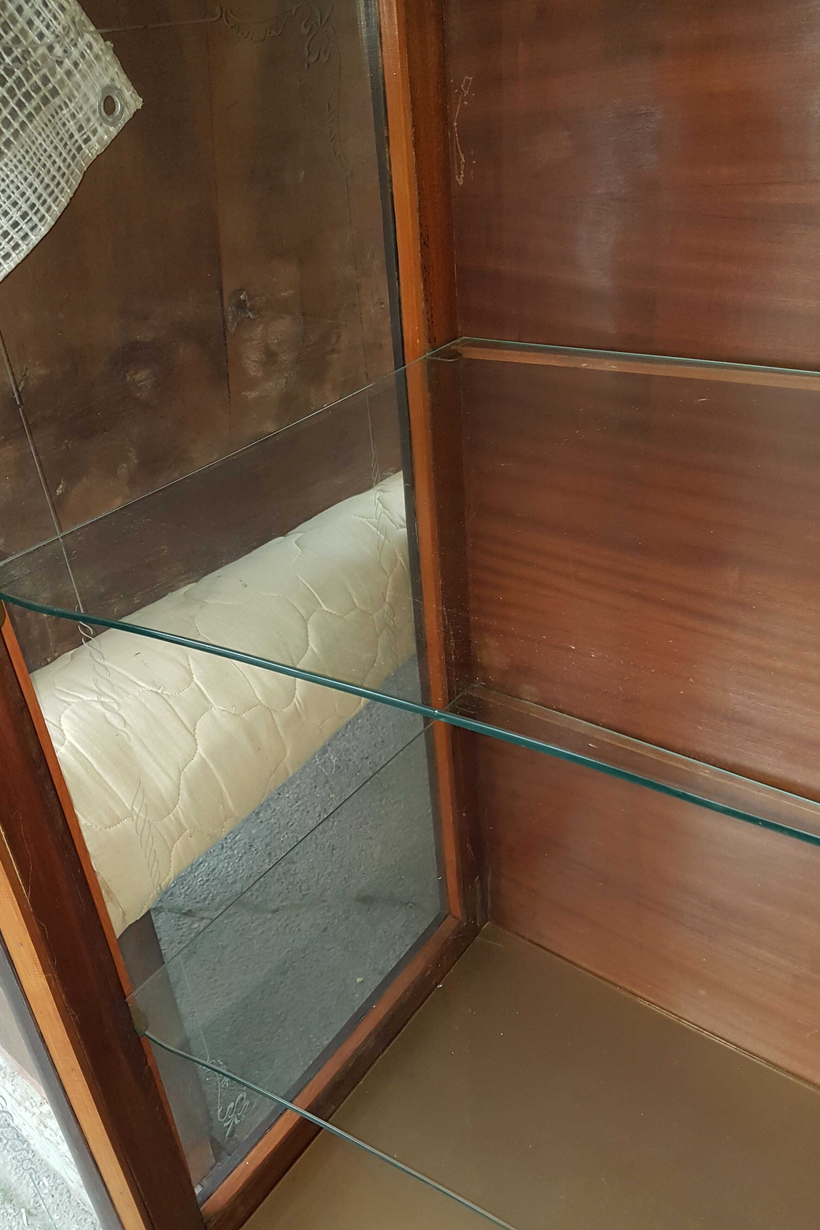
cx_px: 400
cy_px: 608
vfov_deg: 65.5
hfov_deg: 46.4
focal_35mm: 28
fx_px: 957
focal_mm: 4.2
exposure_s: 1/50
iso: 160
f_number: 1.7
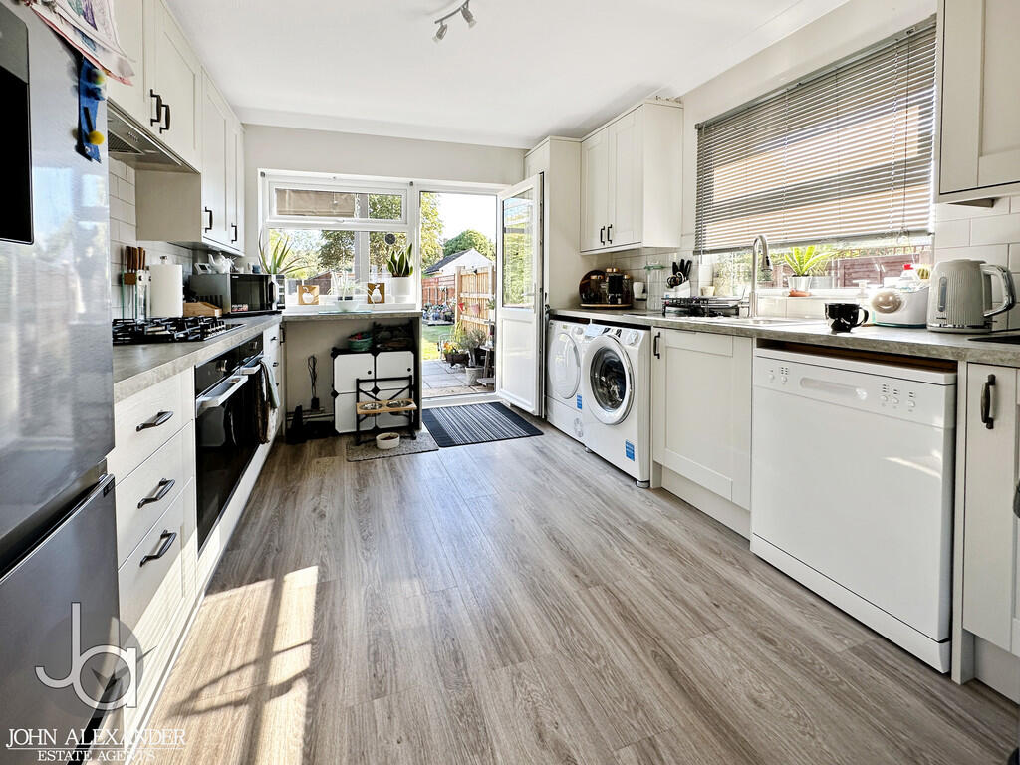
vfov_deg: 85.7
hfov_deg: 102.1
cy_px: 382
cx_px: 510
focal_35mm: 14
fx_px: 413
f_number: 2.2
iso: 50
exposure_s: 1/99
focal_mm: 2.22
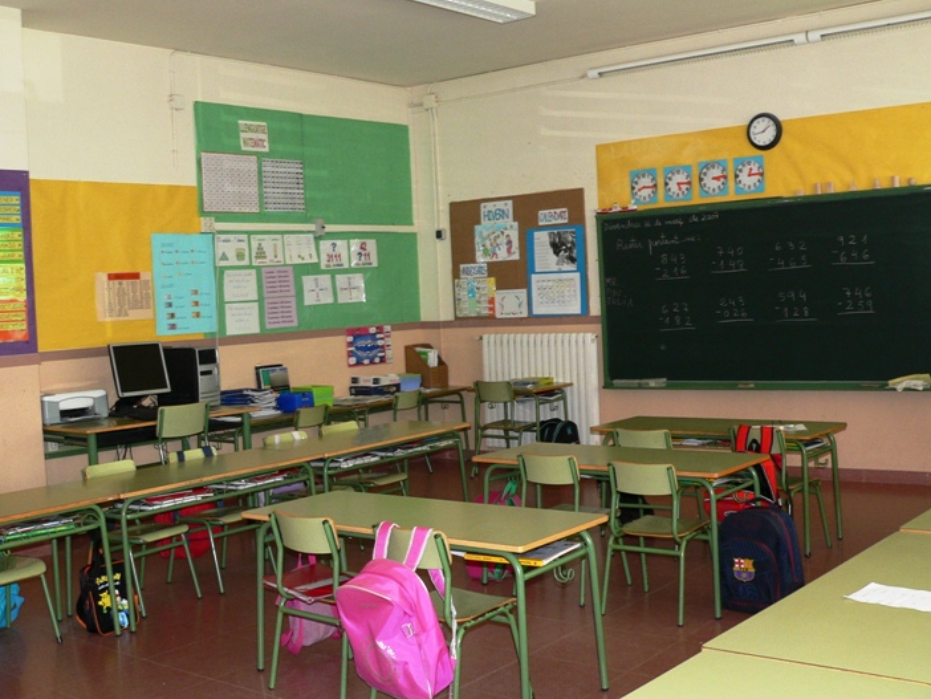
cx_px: 444
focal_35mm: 41
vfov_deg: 35.2
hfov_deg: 45.7
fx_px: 1103
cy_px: 349
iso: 150
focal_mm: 6
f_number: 2.8
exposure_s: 1/60
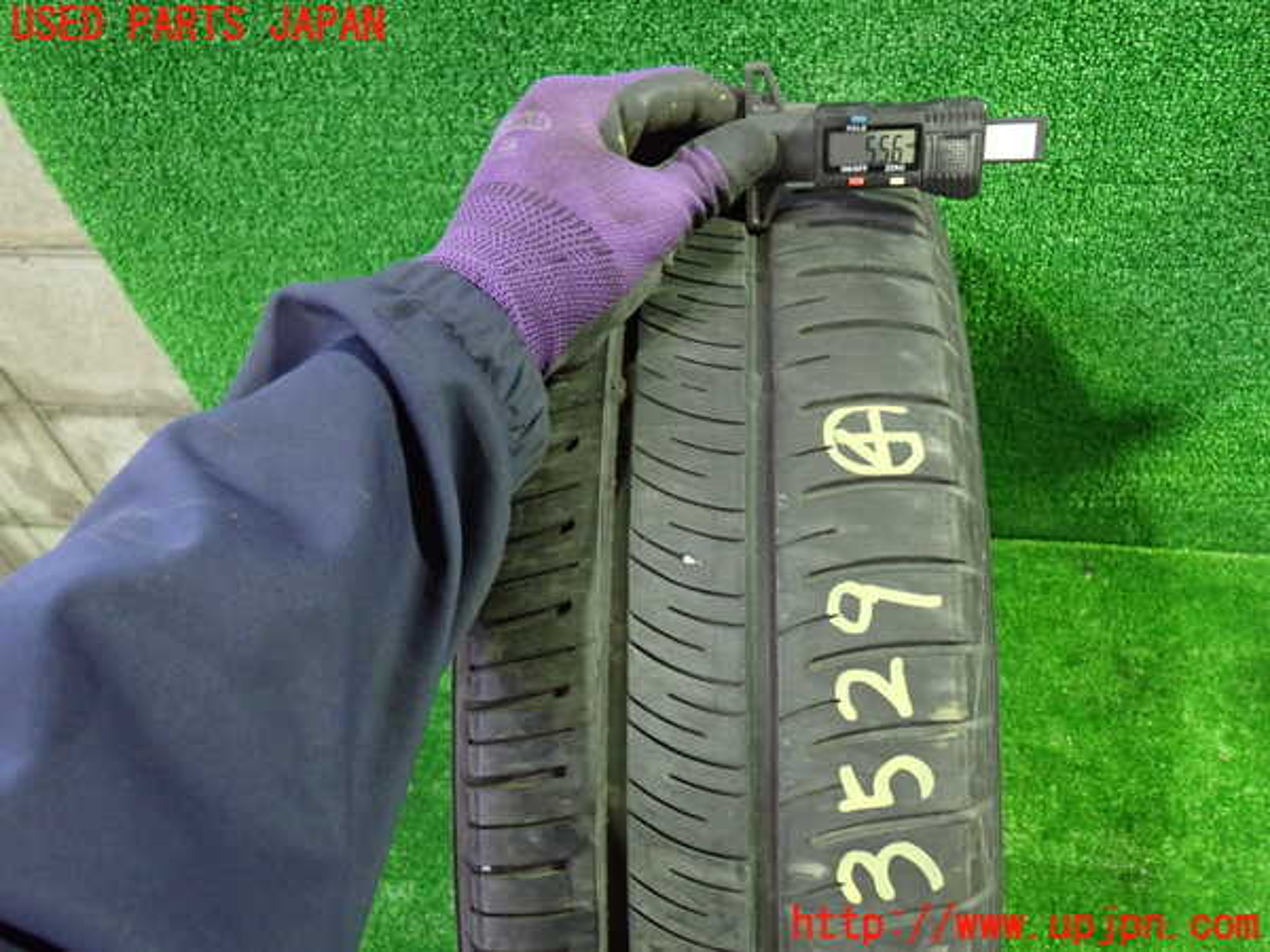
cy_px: 476
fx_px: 1101
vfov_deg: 46.8
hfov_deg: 60.0
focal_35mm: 30
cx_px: 635
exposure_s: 1/25
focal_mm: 5.4
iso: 800
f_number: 2.3
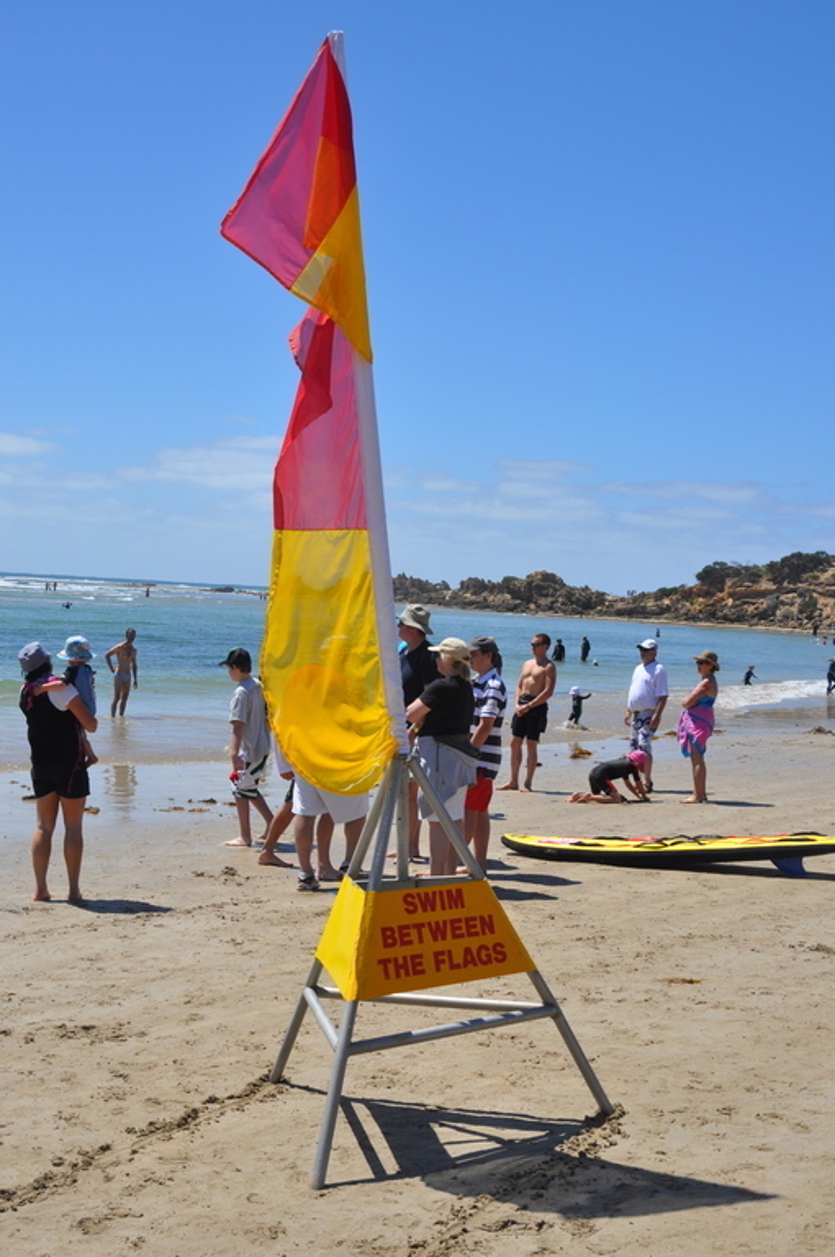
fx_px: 1674
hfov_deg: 28.0
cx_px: 418
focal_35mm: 48
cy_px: 628
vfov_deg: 41.2
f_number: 10
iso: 200
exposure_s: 1/400
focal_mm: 32
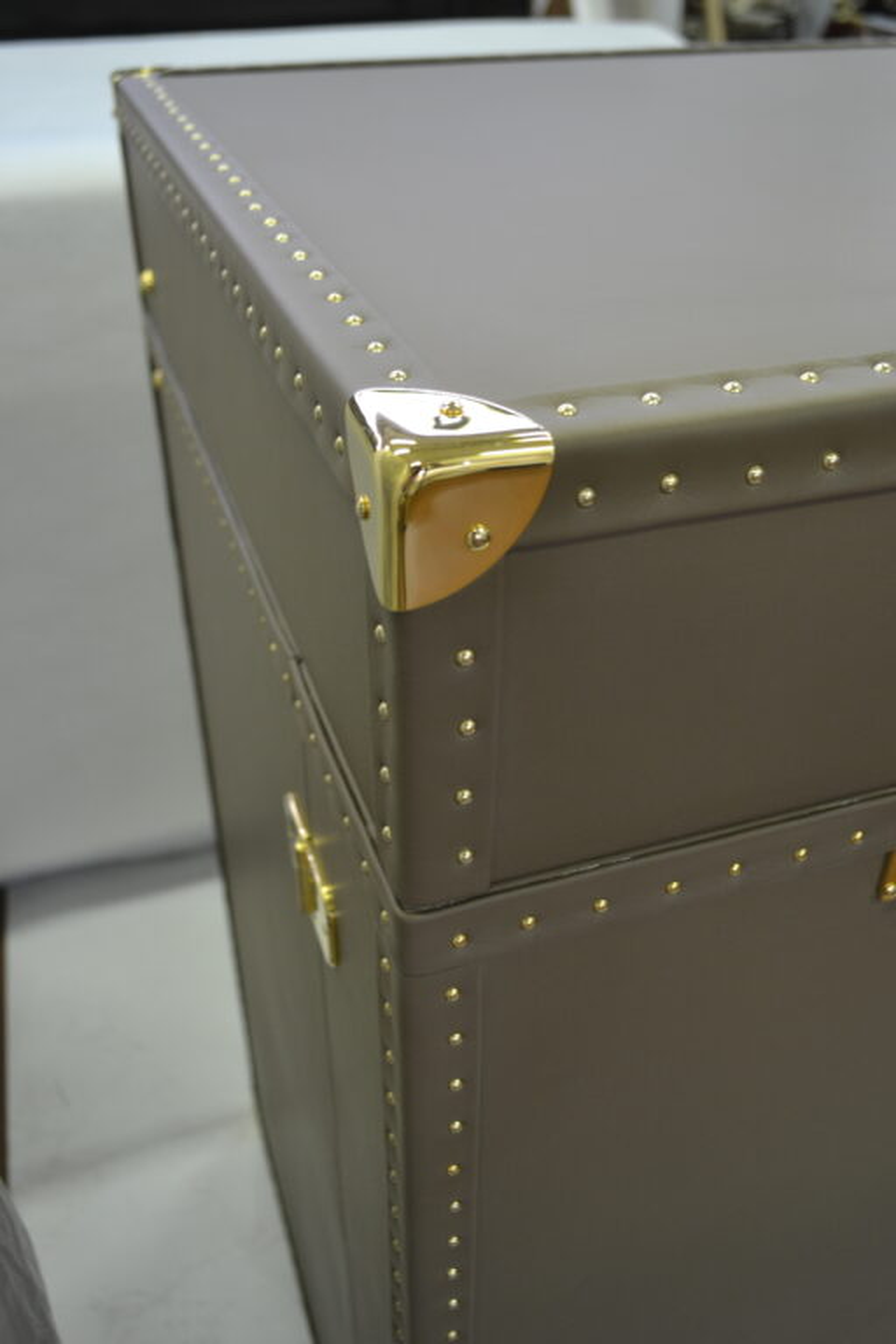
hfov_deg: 40.0
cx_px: 448
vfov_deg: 57.2
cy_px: 672
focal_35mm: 33
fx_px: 1232
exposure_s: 1/20
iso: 400
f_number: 3.8
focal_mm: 22
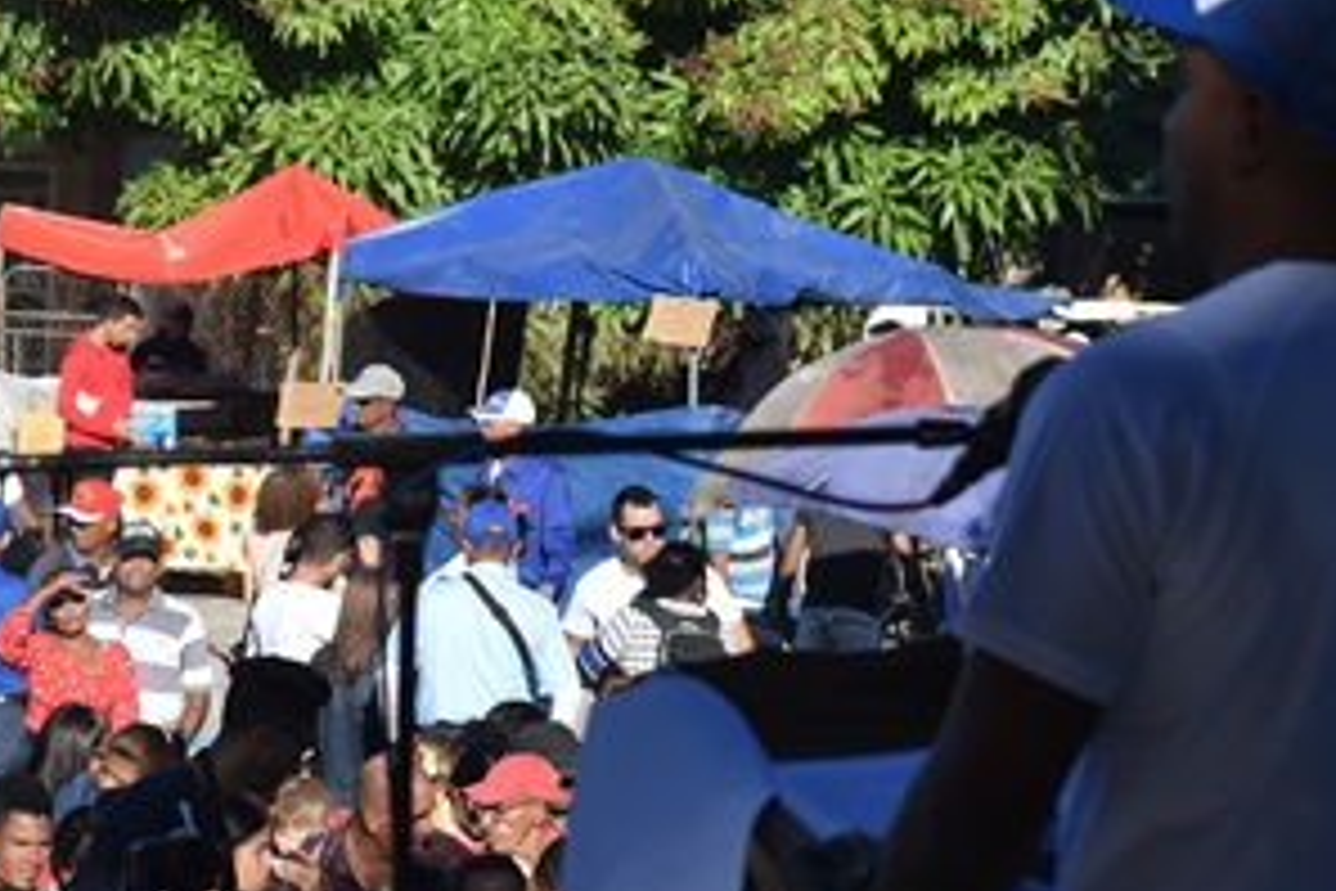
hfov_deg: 8.3
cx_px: 202
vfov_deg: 5.6
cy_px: 670
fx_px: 9129
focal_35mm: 246
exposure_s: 1/640
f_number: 6.3
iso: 200
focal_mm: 70
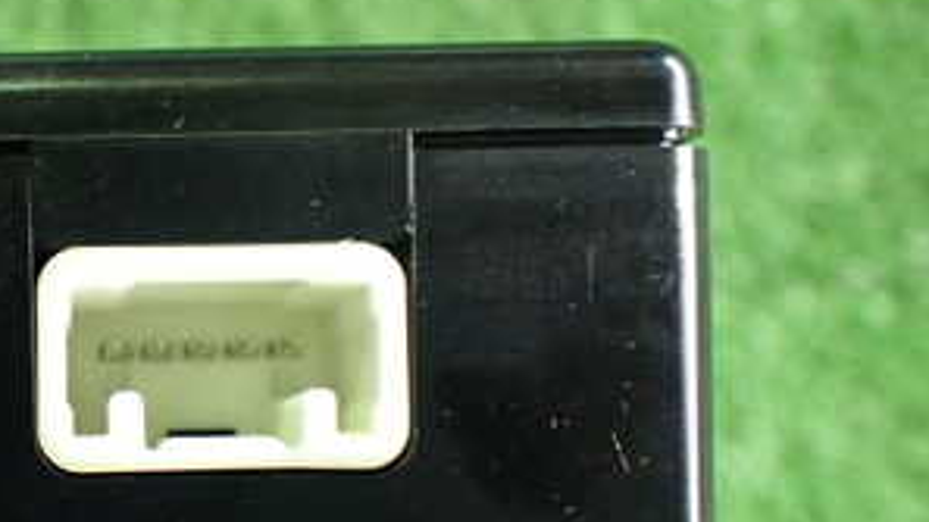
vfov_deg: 18.2
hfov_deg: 29.9
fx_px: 1626
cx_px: 22
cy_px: 331
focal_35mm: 66
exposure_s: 1/50
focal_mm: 5.4
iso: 800
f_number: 2.3
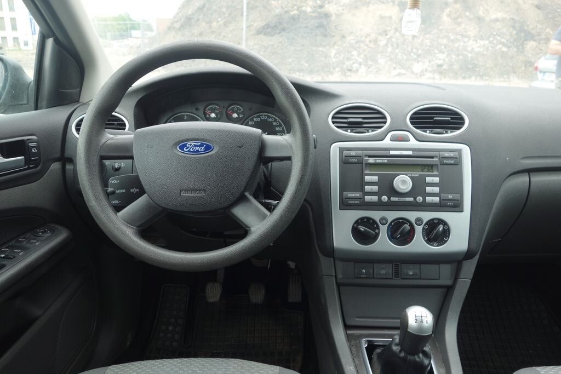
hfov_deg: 65.5
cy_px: 187
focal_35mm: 28
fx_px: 436
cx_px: 280
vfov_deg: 46.4
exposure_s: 1/50
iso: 125
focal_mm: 10.4
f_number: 4
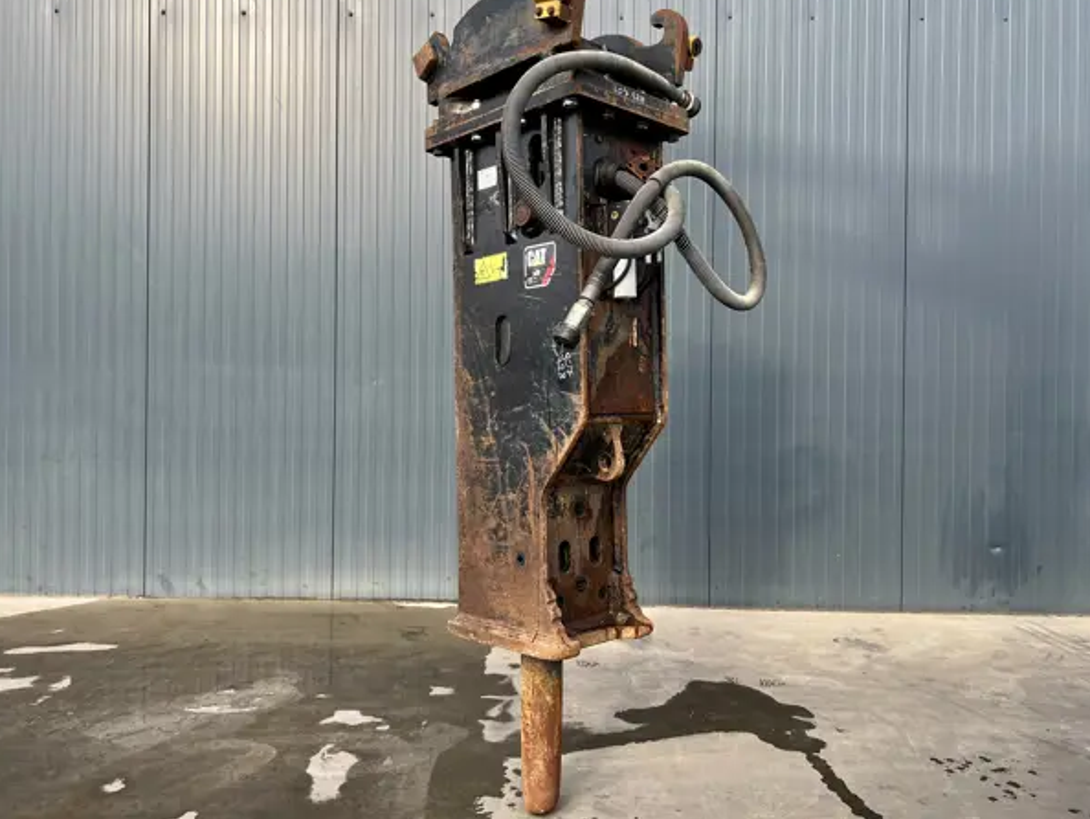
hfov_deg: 63.4
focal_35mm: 28
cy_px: 384
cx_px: 554
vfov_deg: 49.7
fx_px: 882
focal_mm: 5.7
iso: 50
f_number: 1.5
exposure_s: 1/384
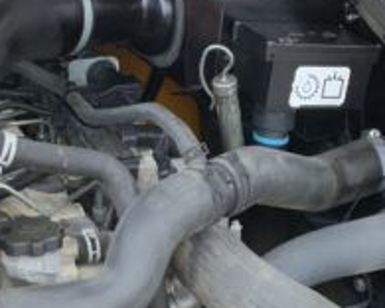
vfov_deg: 16.3
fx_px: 1060
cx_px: 164
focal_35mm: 93
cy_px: 286
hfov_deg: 20.6
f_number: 1.8
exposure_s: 1/60
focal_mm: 3
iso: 160
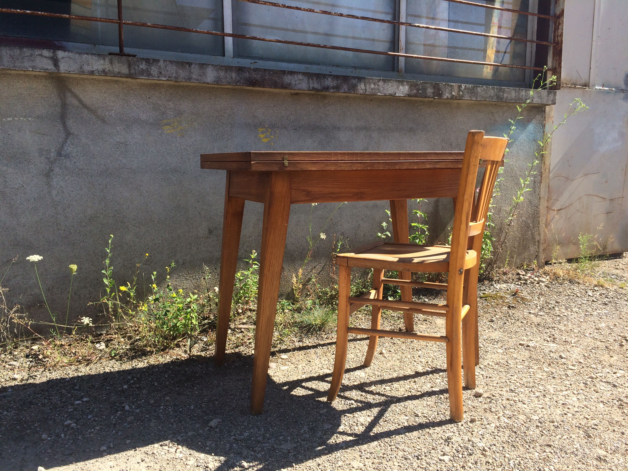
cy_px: 236
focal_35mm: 29
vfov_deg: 48.2
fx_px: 526
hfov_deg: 61.7
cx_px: 314
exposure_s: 1/1026
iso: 32
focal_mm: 4.15
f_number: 2.2
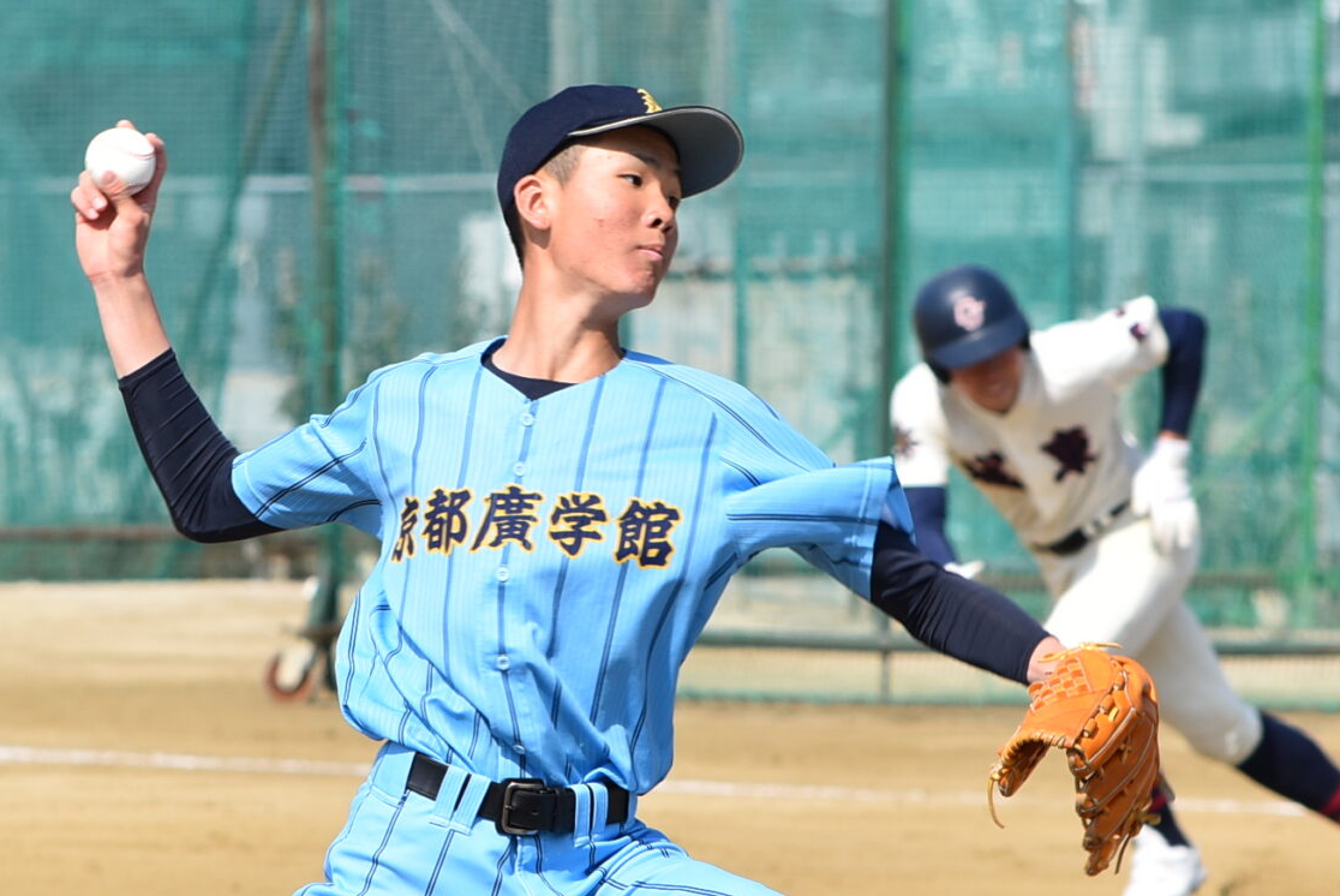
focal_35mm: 516
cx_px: 369
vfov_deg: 2.7
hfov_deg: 4.0
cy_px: 572
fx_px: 19221
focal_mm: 150
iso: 200
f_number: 7.1
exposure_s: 1/800
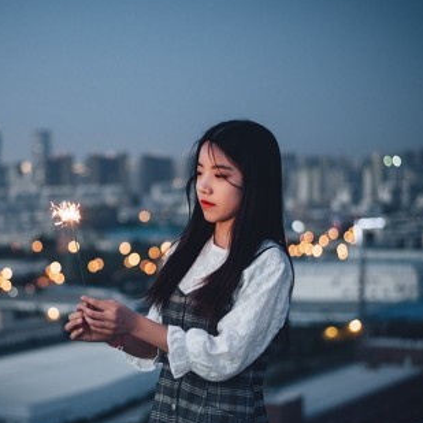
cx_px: 126
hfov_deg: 19.6
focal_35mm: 88
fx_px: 1217
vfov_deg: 19.7
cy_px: 250
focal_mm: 50
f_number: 1.8
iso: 200
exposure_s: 1/60.2
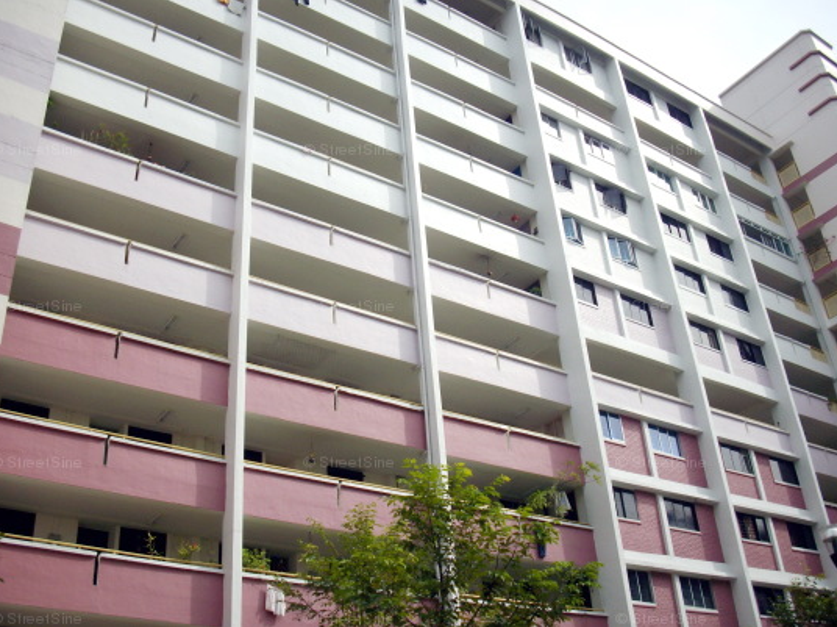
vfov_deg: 37.7
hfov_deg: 49.0
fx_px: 918
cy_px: 308
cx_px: 420
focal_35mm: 38
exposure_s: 1/400
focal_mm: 6.2
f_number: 5.6
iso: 80
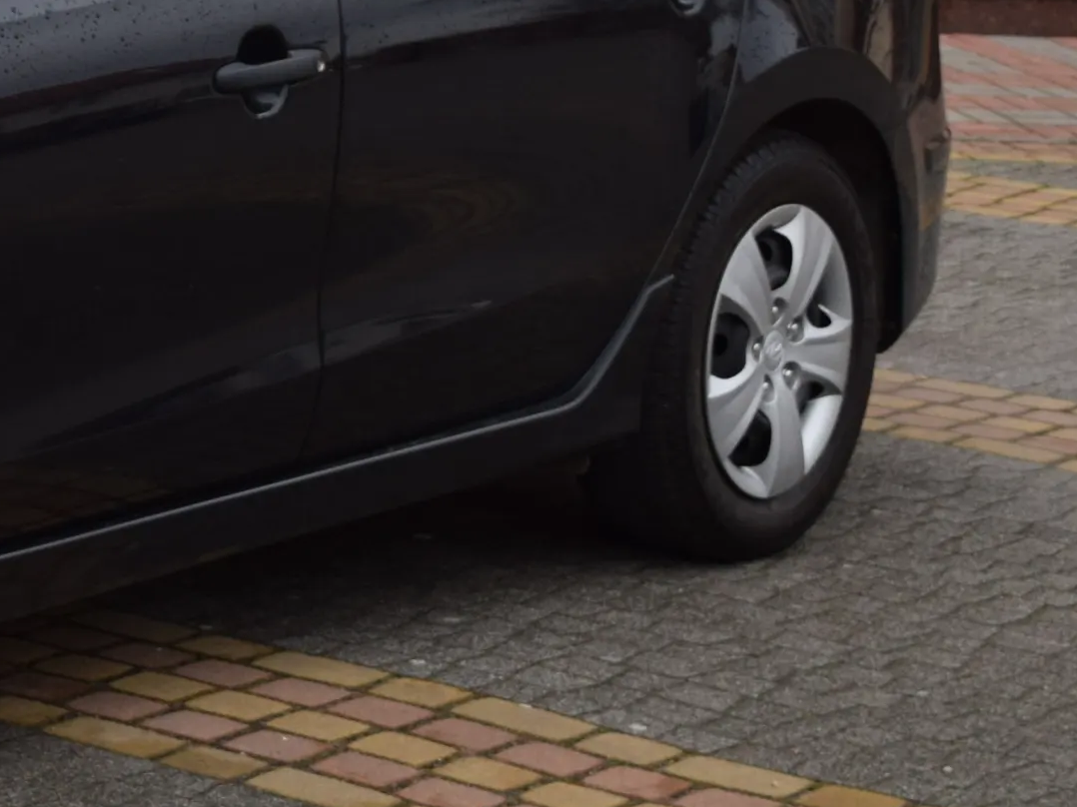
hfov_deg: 13.4
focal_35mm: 139
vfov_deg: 10.6
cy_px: 12
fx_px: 4315
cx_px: -552
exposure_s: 1/160
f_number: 7.1
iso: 400
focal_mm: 27
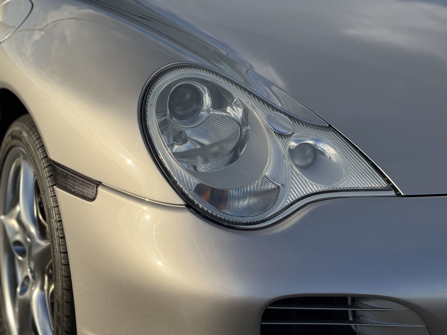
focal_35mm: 120
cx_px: 224
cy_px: 168
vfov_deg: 12.3
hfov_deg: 16.4
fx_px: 1550
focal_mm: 15.66
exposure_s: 1/1613
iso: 64
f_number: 2.8
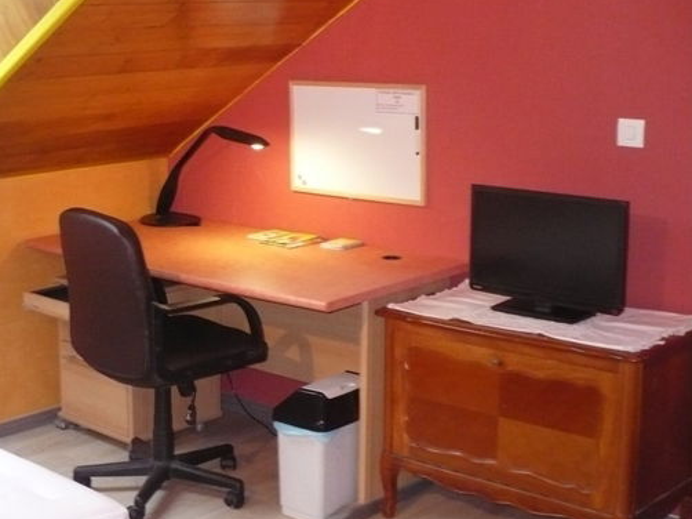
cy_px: 254
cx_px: 143
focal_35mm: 59
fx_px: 1179
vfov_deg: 24.8
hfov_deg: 31.9
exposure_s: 1/30
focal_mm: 6.1
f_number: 2.8
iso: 320
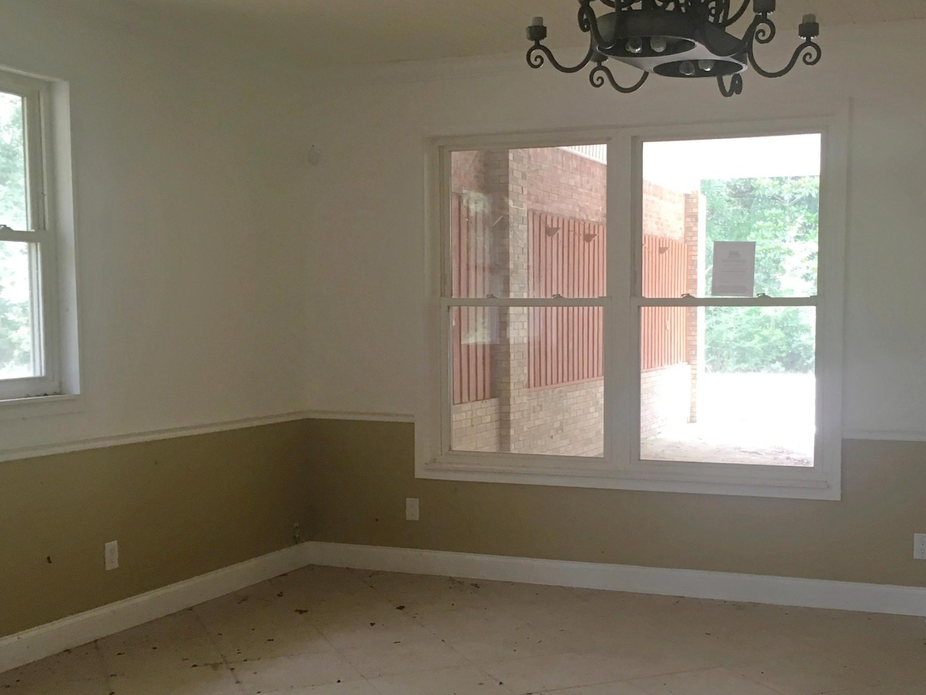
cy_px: 396
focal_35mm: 42
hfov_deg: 44.5
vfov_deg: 34.3
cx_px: 573
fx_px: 1123
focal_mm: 4.15
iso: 64
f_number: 2.2
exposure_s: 1/30
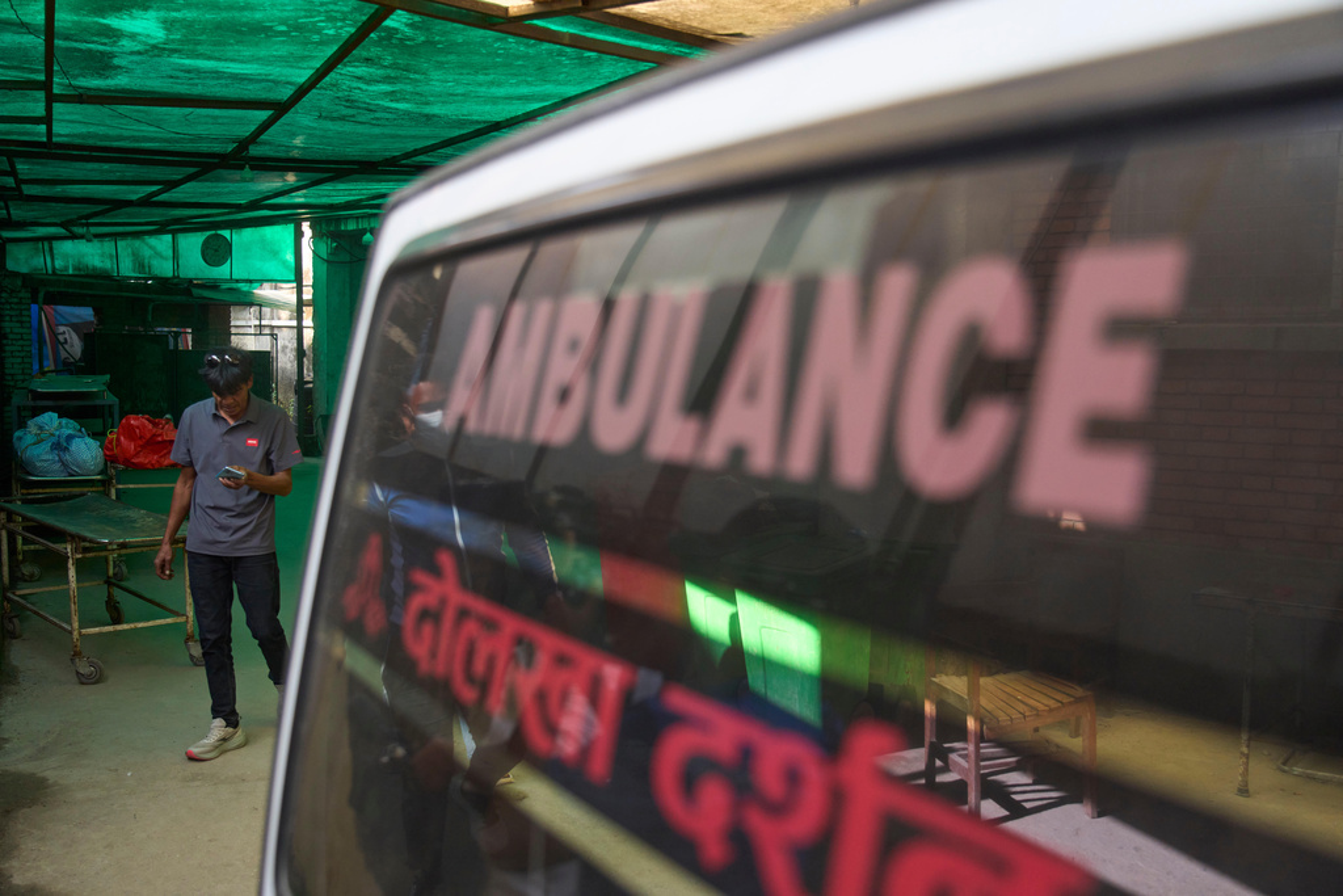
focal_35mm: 34
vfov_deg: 38.9
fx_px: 1268
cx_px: 672
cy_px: 448
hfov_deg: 55.8
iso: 640
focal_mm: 34
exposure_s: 1/1000
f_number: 4
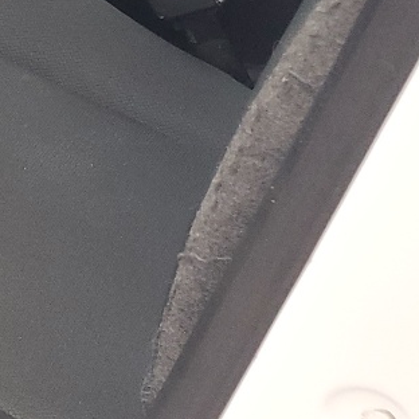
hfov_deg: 12.1
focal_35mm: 118
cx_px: -567
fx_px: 1616
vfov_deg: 14.1
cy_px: -144
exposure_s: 1/100
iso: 82
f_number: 1.5
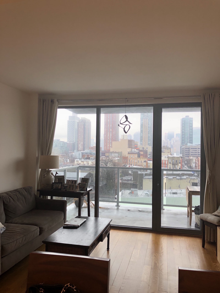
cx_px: 110
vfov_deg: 61.7
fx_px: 246
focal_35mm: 29
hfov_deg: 48.2
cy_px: 146
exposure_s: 1/120
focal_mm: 3.99
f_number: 1.8
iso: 40
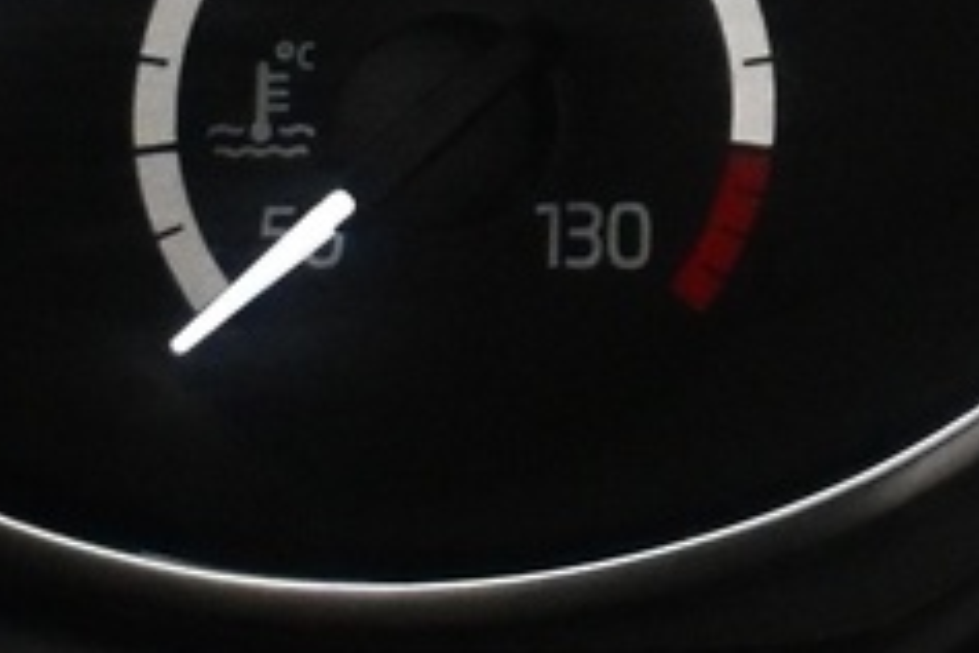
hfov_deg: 7.3
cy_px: -963
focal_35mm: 267
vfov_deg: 5.0
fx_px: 7260
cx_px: 2181
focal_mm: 26
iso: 4000
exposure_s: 1/60
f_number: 4.5
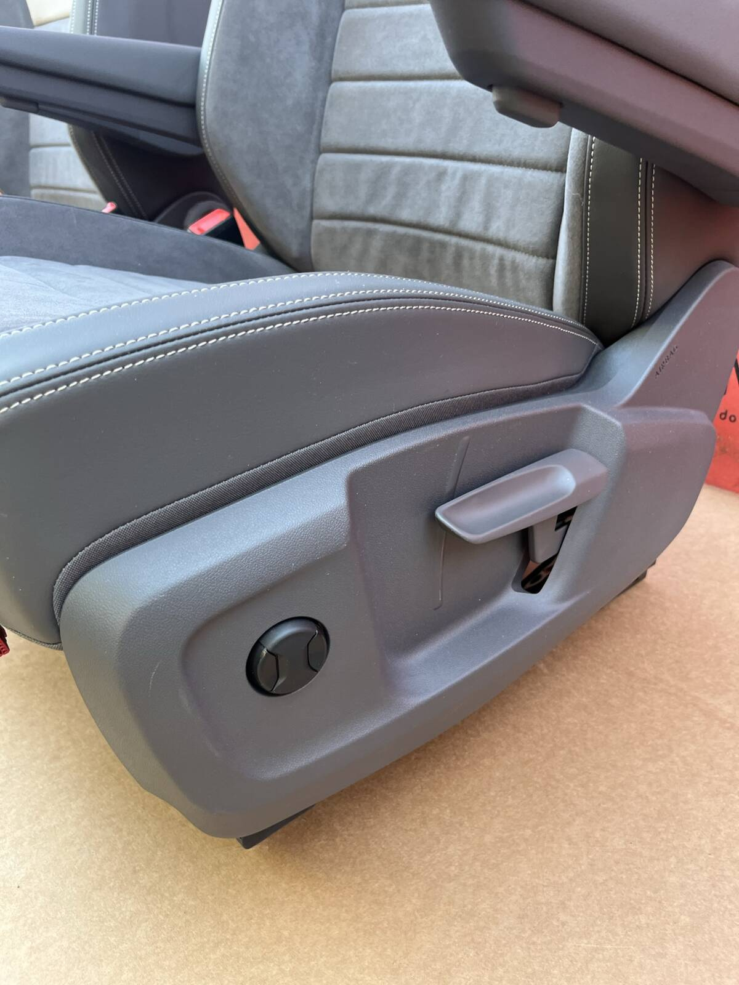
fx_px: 740
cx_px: 370
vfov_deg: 67.3
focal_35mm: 26
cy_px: 492
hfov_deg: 53.1
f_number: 1.6
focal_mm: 5.1
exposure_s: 1/112
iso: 125
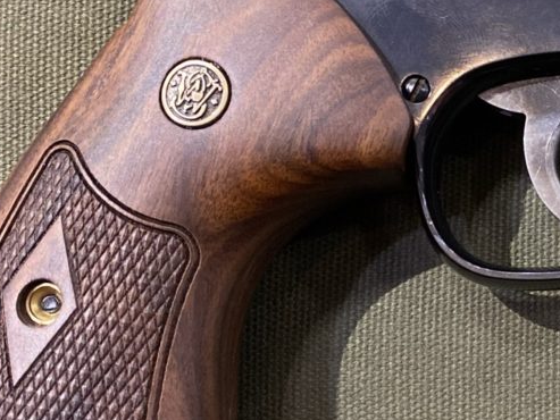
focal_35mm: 81
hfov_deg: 22.4
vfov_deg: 18.2
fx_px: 1311
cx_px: 655
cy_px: 235
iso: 320
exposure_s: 1/40
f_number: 1.8
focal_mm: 4.25
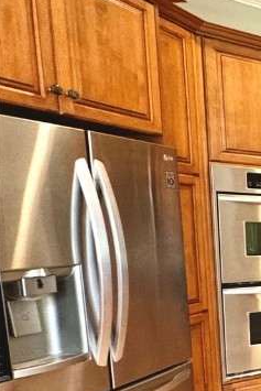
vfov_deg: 45.3
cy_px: 276
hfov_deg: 17.6
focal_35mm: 42
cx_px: 561
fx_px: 456
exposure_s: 1/60
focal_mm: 2.22
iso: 200
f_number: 2.2
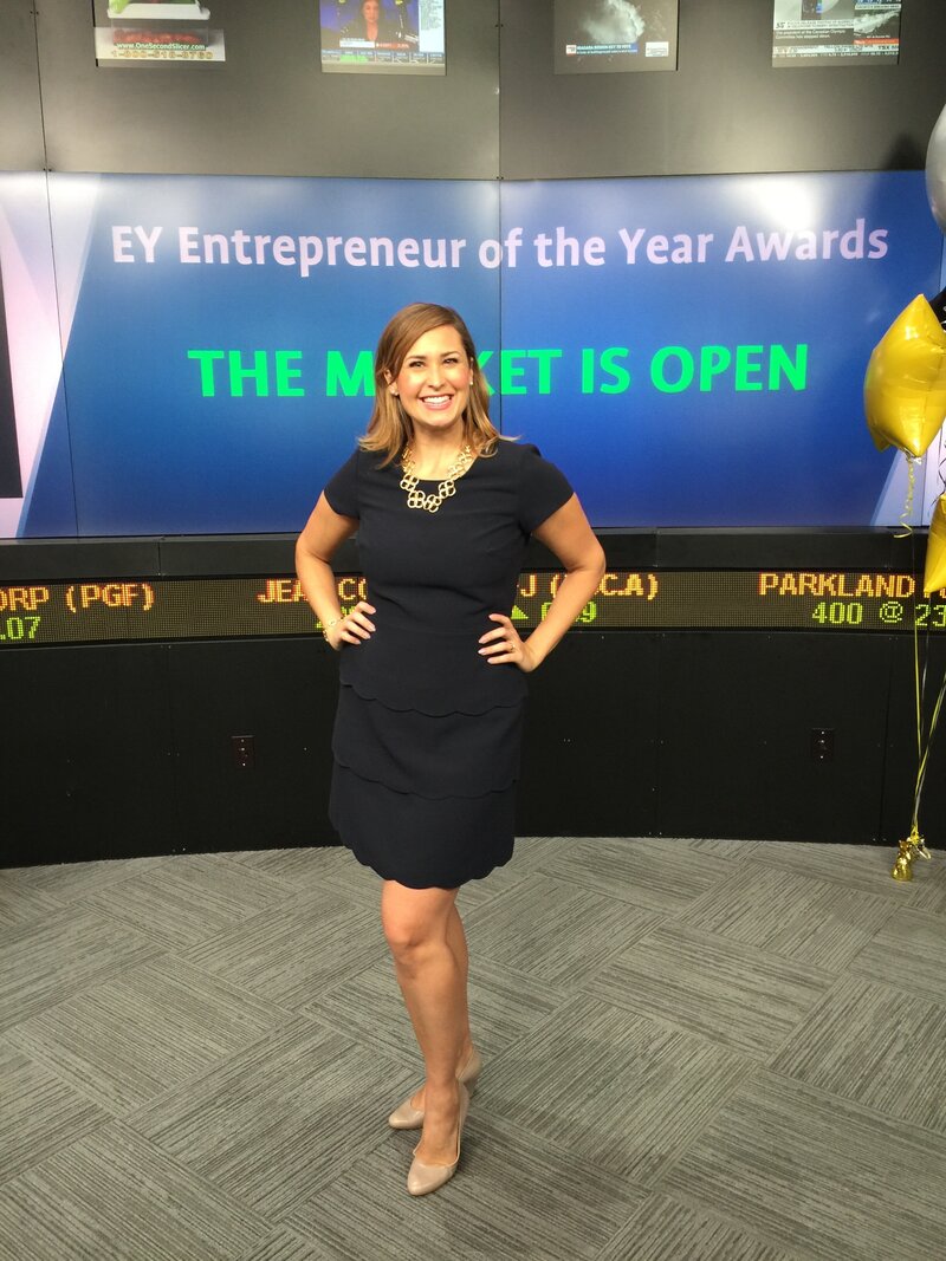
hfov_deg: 48.2
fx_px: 1057
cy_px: 630
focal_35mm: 29
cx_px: 473
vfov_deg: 61.7
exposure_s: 1/15
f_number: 2.2
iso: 50
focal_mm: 4.15
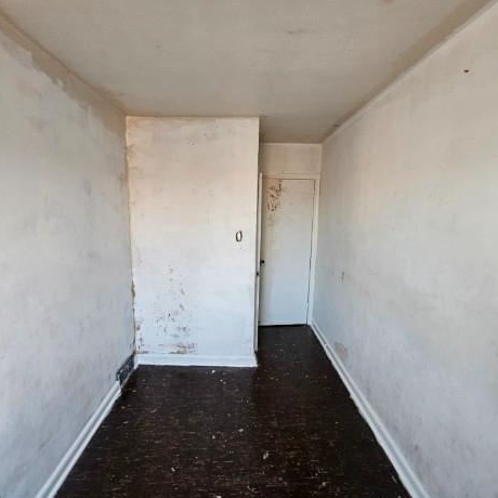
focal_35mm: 16
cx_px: 232
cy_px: 258
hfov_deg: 87.3
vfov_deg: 87.4
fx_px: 260
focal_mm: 2.2
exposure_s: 1/40
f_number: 2.2
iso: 320
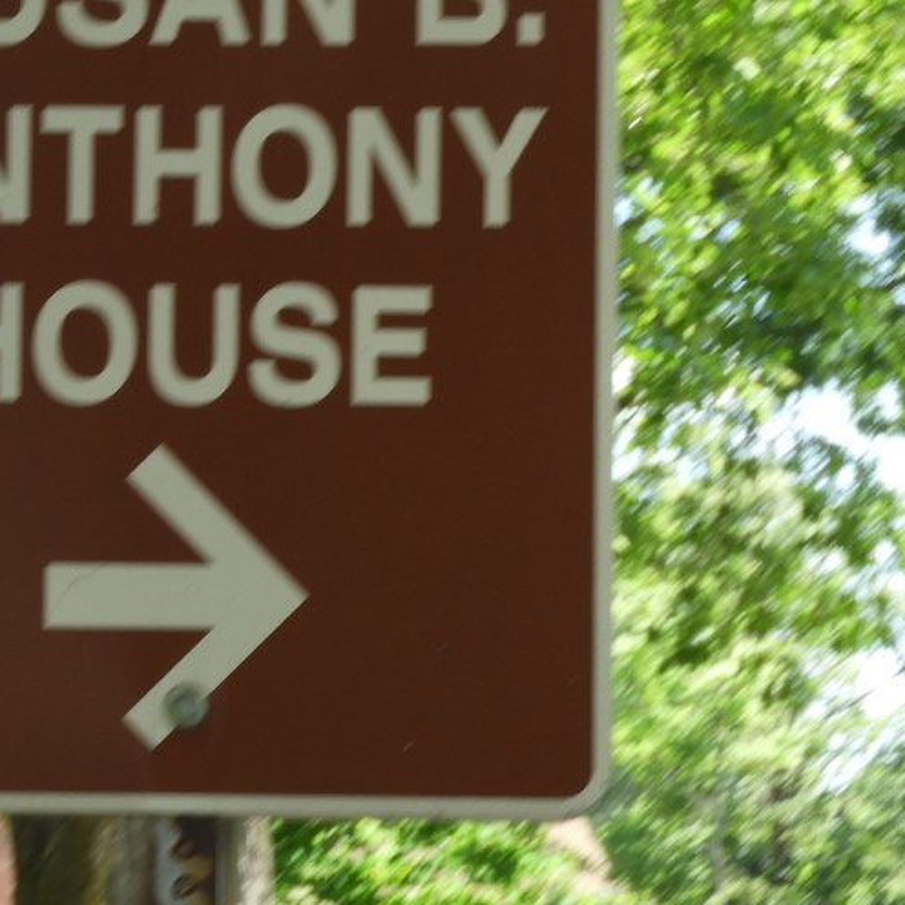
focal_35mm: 244
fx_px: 7217
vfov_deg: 7.2
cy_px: 95
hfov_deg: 7.2
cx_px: 299
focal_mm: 17
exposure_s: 1/100
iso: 100
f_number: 4.8
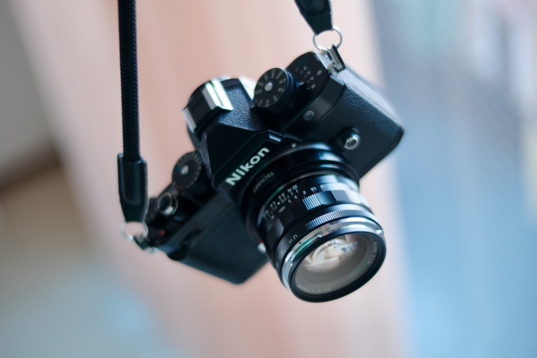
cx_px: 268
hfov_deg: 37.5
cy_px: 179
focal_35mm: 53
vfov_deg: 25.5
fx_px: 791
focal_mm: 35
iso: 320
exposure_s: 1/105
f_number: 1.4
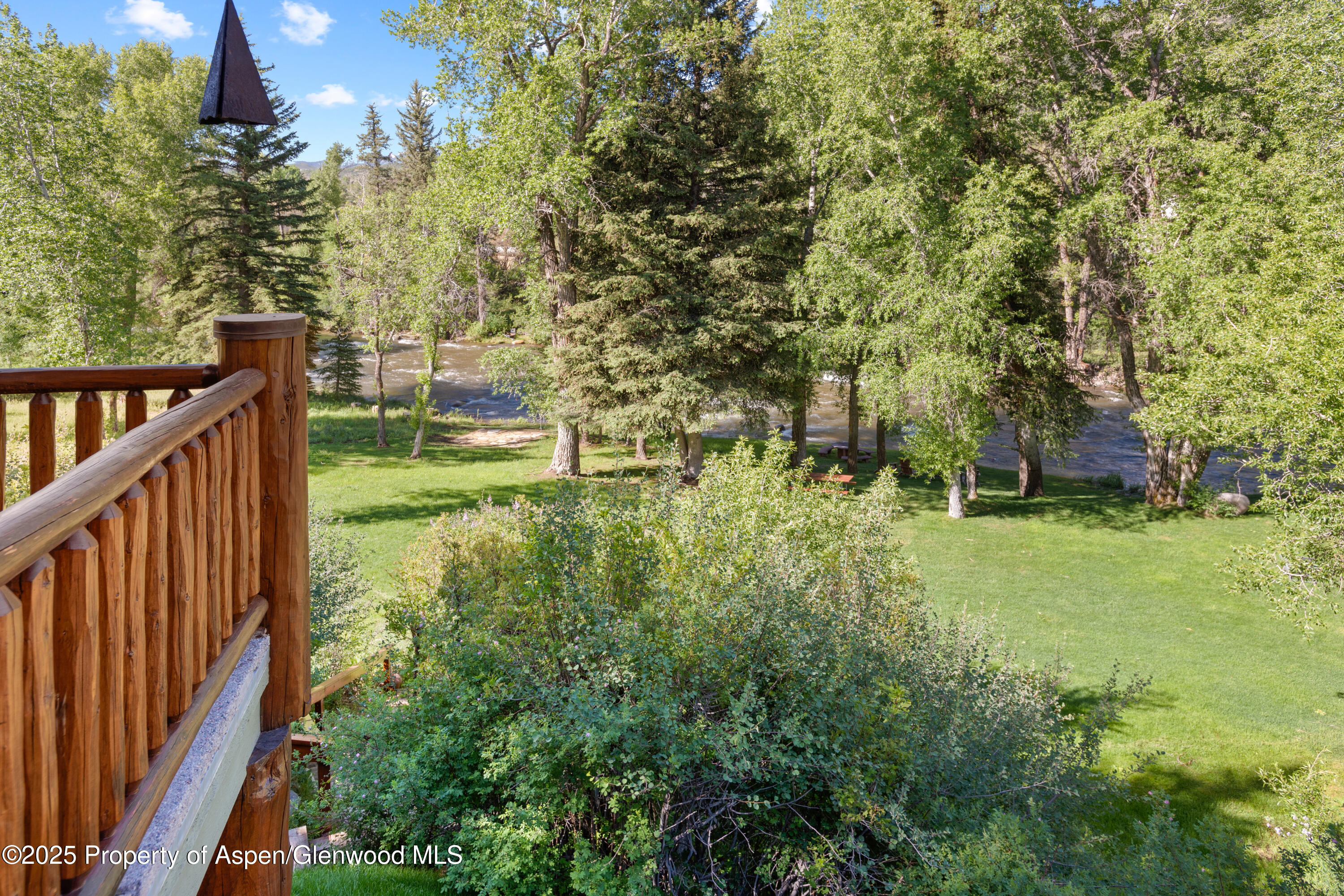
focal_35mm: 22
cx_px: 672
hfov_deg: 78.6
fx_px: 822
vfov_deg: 57.3
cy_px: 448
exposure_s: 1/20
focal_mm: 22
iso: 100
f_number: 7.1
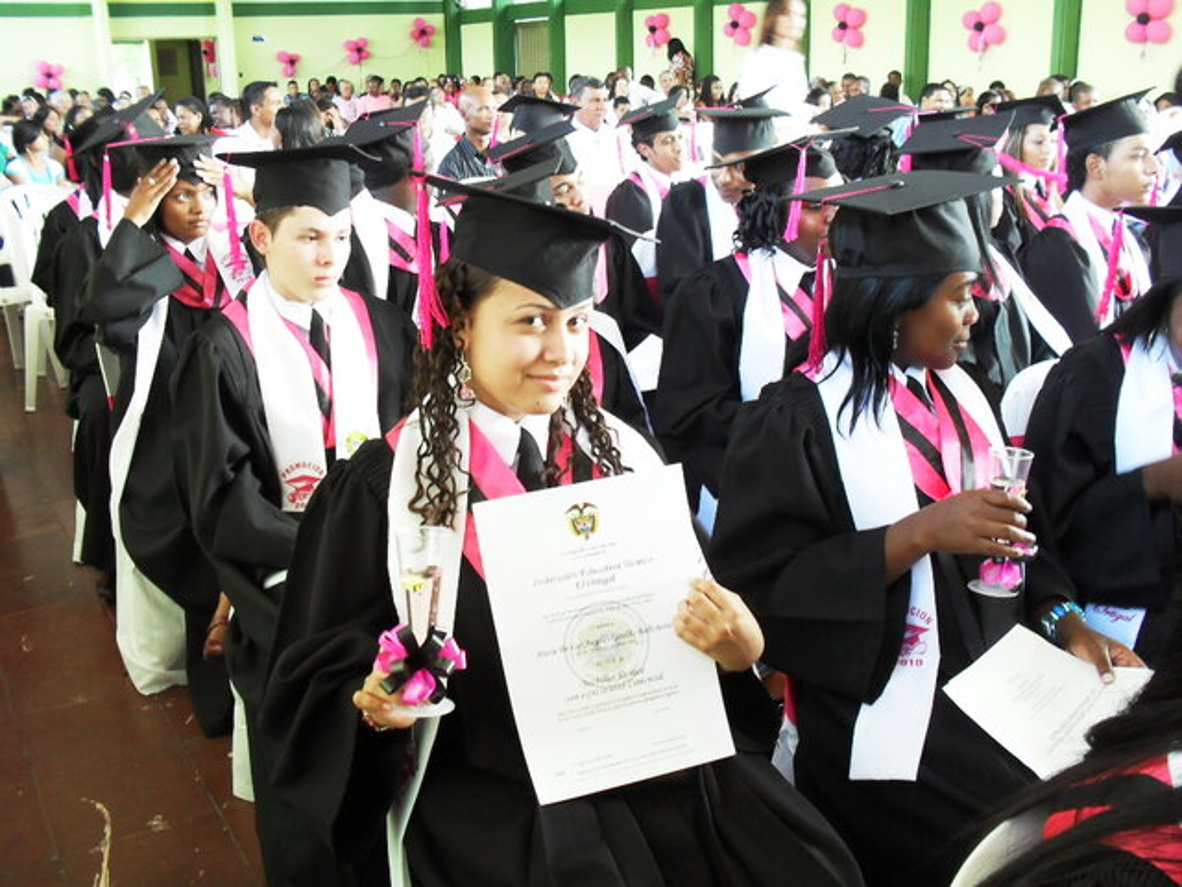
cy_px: 444
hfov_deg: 52.6
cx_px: 591
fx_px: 1195
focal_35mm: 35
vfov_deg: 40.7
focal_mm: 6.3
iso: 200
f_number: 3.2
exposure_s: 1/20
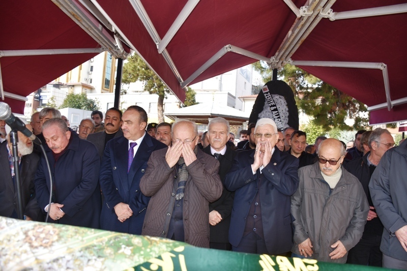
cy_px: 136
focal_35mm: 27
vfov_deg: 47.9
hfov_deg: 67.4
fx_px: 305
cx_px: 204
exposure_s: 1/250
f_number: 4.5
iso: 100
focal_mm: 18
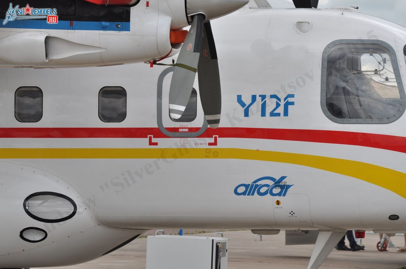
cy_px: 134
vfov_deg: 5.1
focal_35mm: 270
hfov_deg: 7.6
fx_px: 3041
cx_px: 203
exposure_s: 1/250
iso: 200
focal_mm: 180
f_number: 8
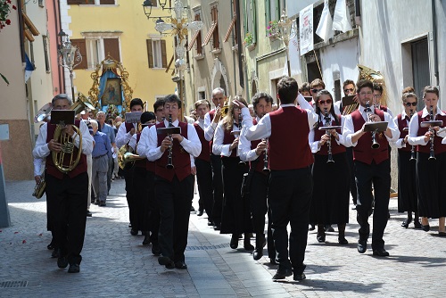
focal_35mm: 138
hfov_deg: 14.9
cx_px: 223
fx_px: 1711
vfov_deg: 10.0
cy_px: 149
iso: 100
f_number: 4.2
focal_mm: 51.2
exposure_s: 1/200
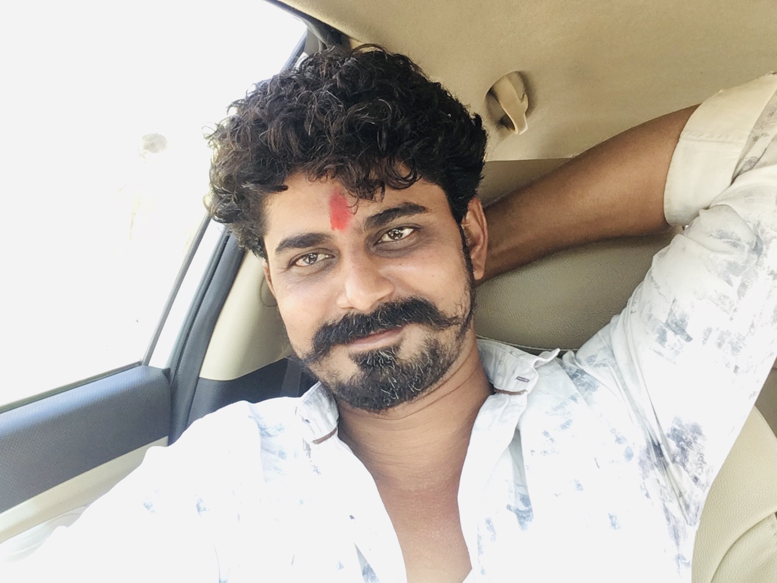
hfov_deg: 58.4
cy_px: 292
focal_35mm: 31
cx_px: 388
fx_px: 696
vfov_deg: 45.4
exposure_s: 1/111
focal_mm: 2.15
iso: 50
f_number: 2.4
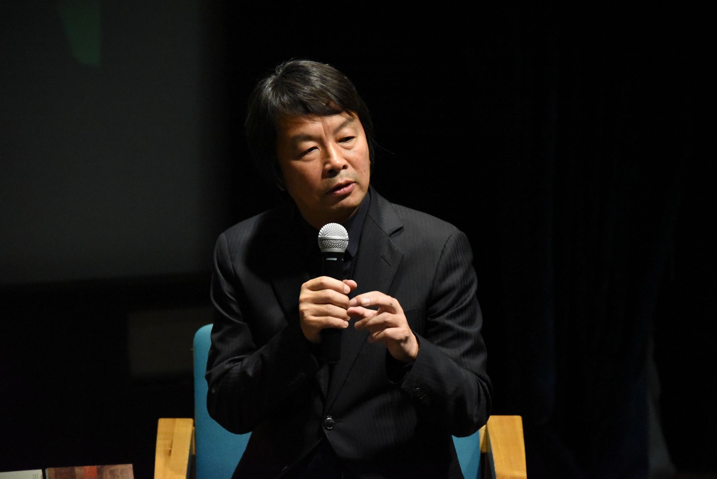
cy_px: 240
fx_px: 3985
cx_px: 358
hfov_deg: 10.3
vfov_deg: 6.9
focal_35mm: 200
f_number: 5.6
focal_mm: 200
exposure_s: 1/640
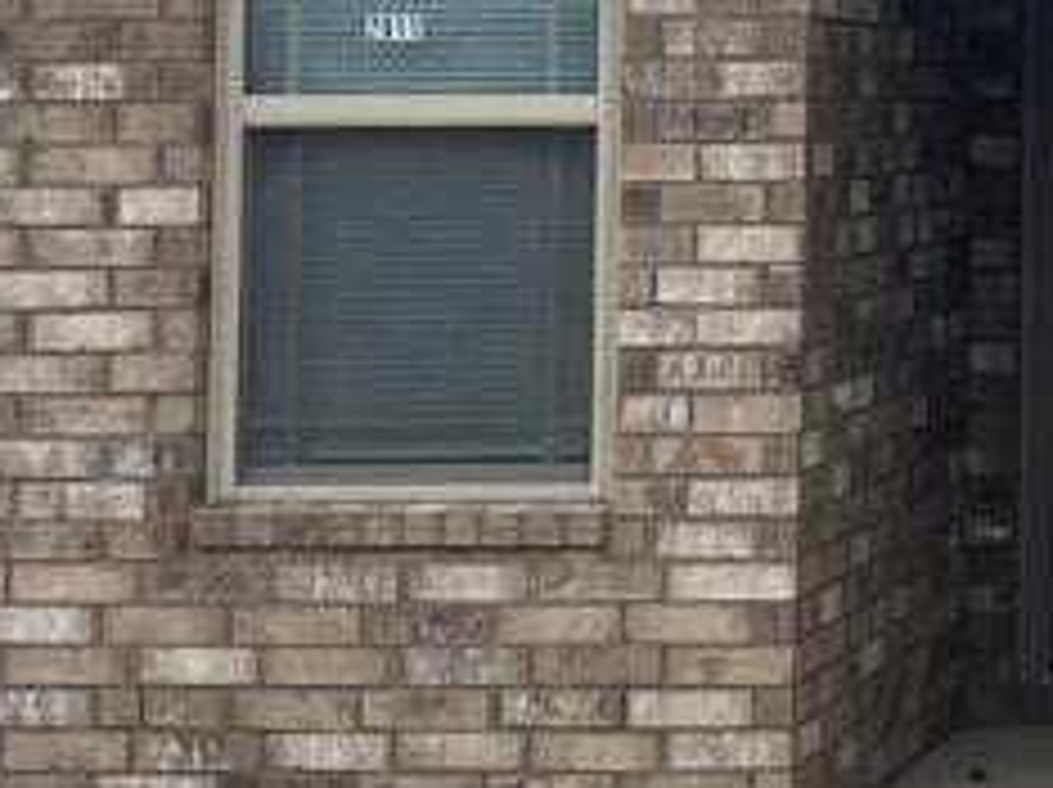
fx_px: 5075
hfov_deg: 11.3
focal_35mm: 167
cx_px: 1660
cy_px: -169
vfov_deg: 8.8
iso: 32
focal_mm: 4.25
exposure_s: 1/2688
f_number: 1.8
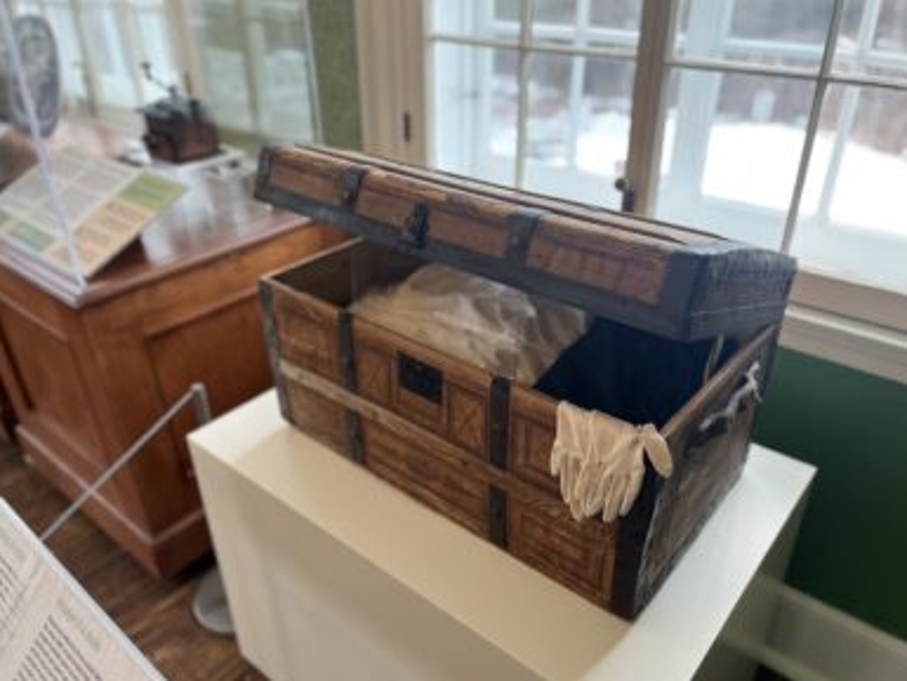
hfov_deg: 65.3
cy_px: 344
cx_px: 464
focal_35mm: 27
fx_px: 708
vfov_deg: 51.4
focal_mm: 5.1
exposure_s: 1/60
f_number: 1.6
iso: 80
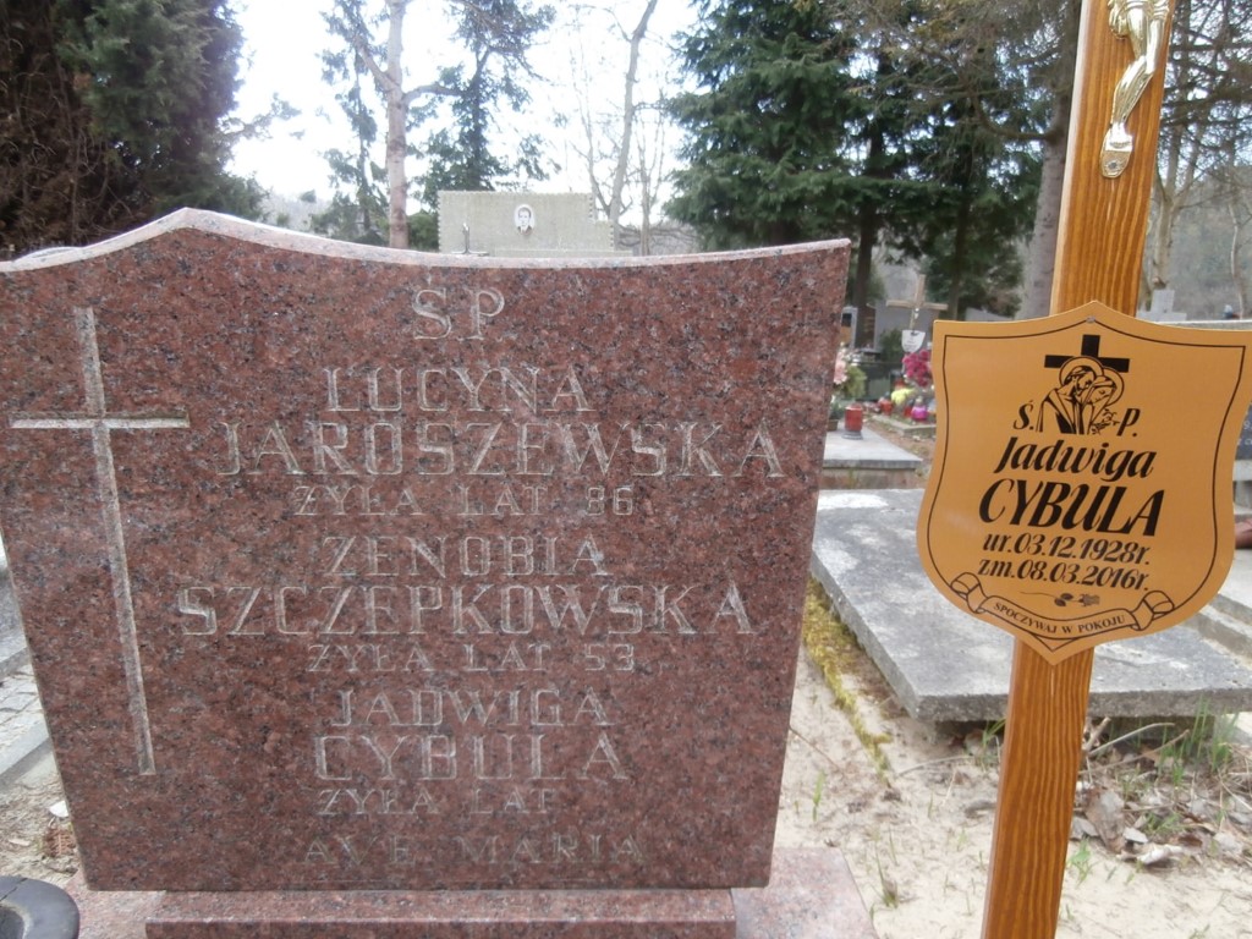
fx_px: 868
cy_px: 470
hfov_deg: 71.6
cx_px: 626
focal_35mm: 24
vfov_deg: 56.8
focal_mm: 4.2
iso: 100
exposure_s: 1/160
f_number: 3
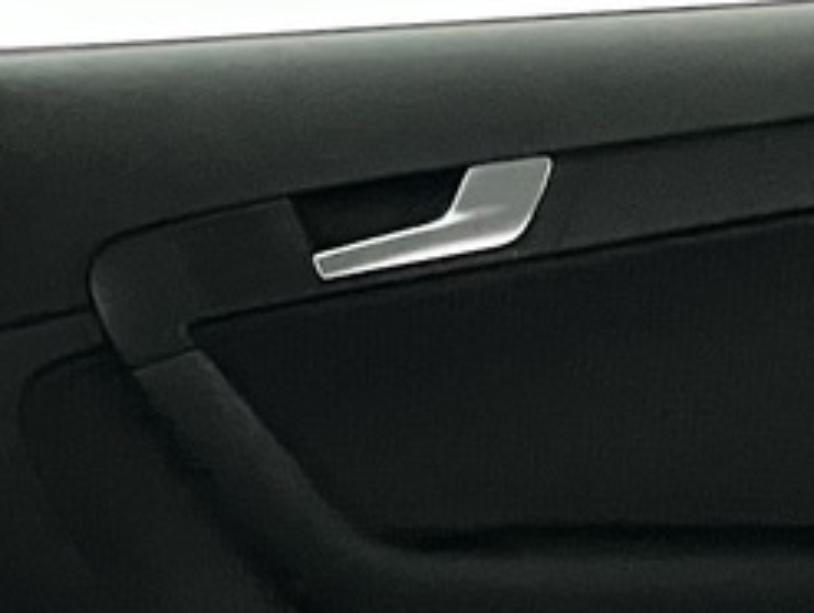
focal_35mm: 163
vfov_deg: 8.8
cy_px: 1111
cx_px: 432
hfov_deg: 12.1
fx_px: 3839
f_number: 1.8
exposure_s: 1/21
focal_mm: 3.99
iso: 640
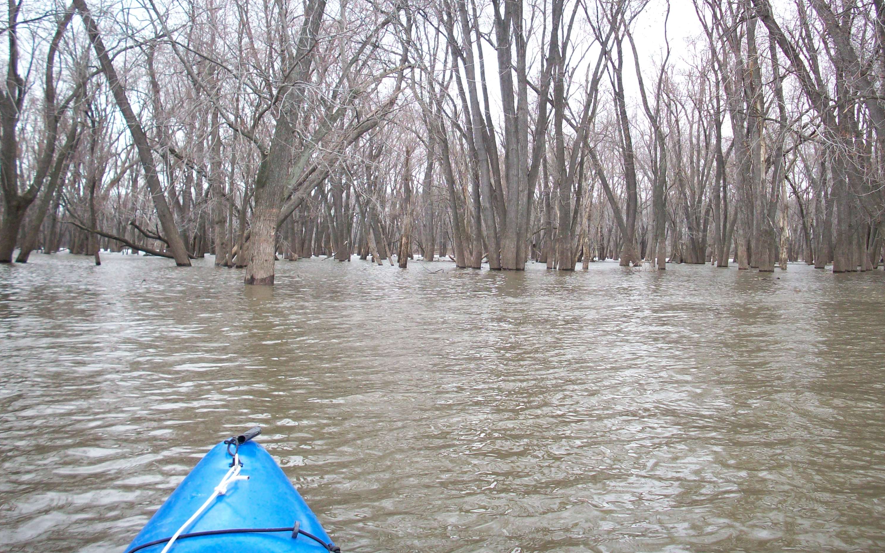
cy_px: 231
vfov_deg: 31.9
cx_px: 449
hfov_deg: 49.3
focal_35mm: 40
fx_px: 965
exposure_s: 1/95.6
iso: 80
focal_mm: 6.2
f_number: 2.8
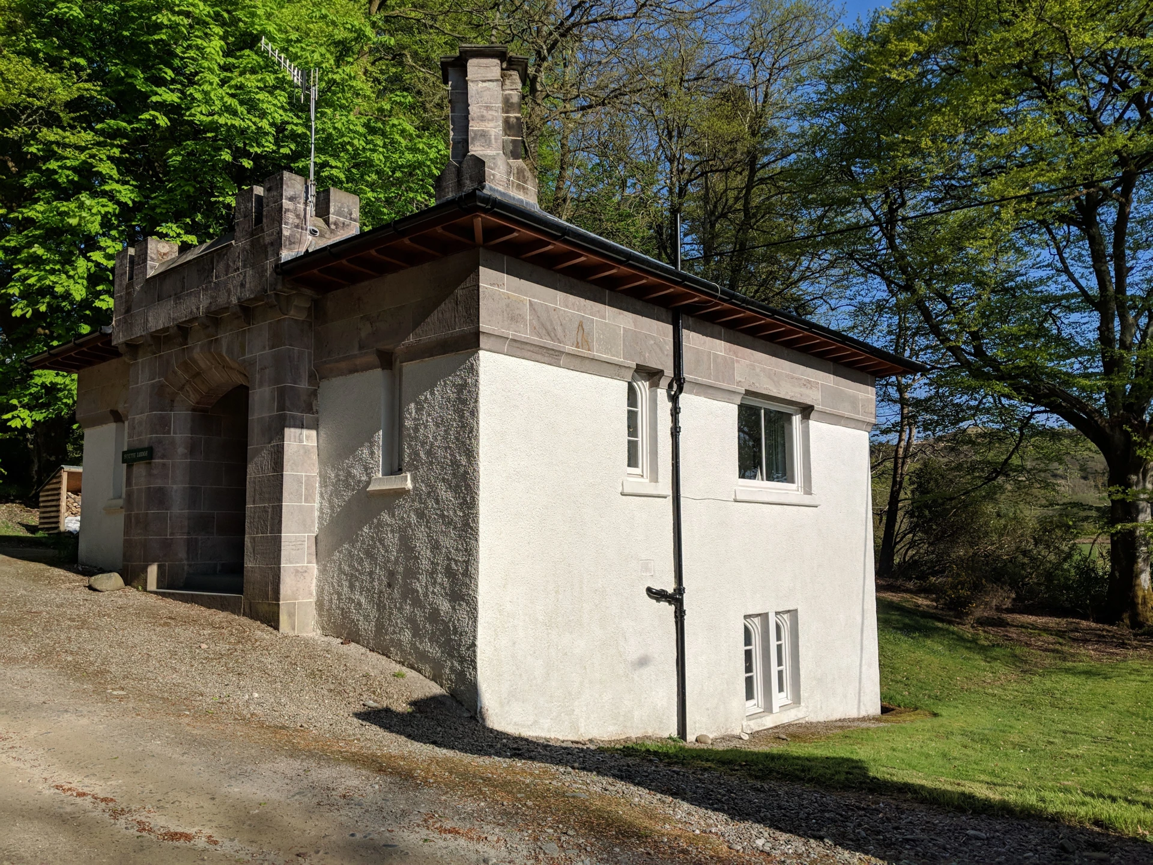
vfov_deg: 51.4
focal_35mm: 27
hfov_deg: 65.3
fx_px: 899
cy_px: 432
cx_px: 576
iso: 54
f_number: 1.8
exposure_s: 1/5848
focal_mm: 4.44
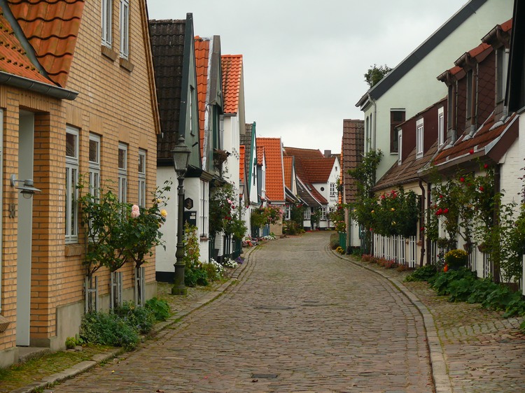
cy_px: 196
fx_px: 1501
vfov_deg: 14.9
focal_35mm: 99
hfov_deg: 19.8
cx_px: 262
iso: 100
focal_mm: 21
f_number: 3.2
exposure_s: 1/80
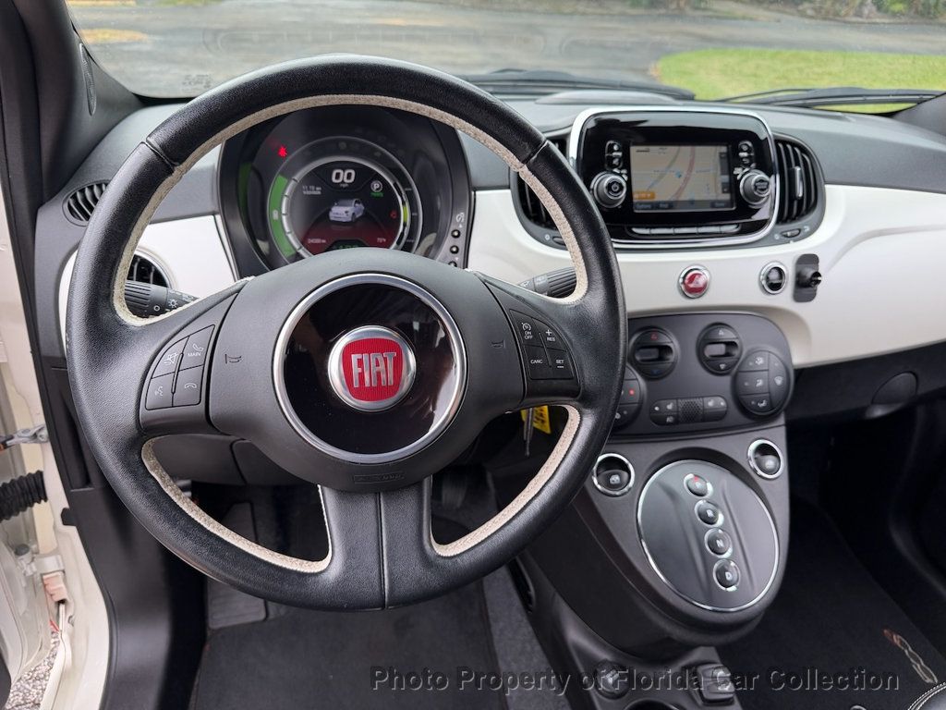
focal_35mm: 24
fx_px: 656
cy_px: 355
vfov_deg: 56.8
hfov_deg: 71.6
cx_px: 473
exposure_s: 1/488
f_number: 1.78
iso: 100
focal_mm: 6.76
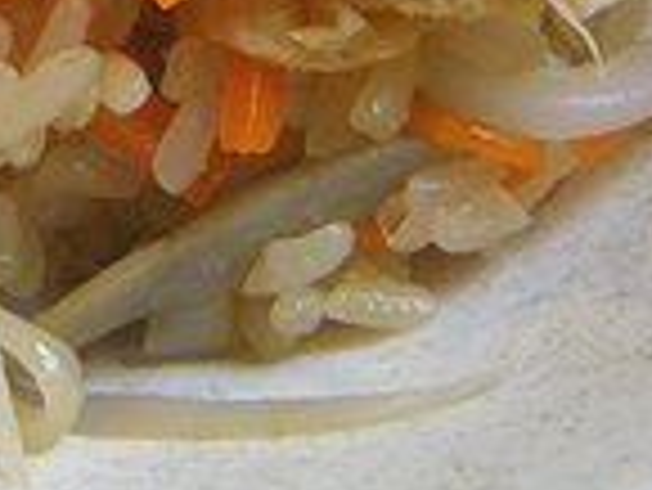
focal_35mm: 94
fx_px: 1772
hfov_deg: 20.4
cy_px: -153
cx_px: 54
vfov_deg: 15.0
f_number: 3.8
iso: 800
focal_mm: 6.1
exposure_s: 1/40
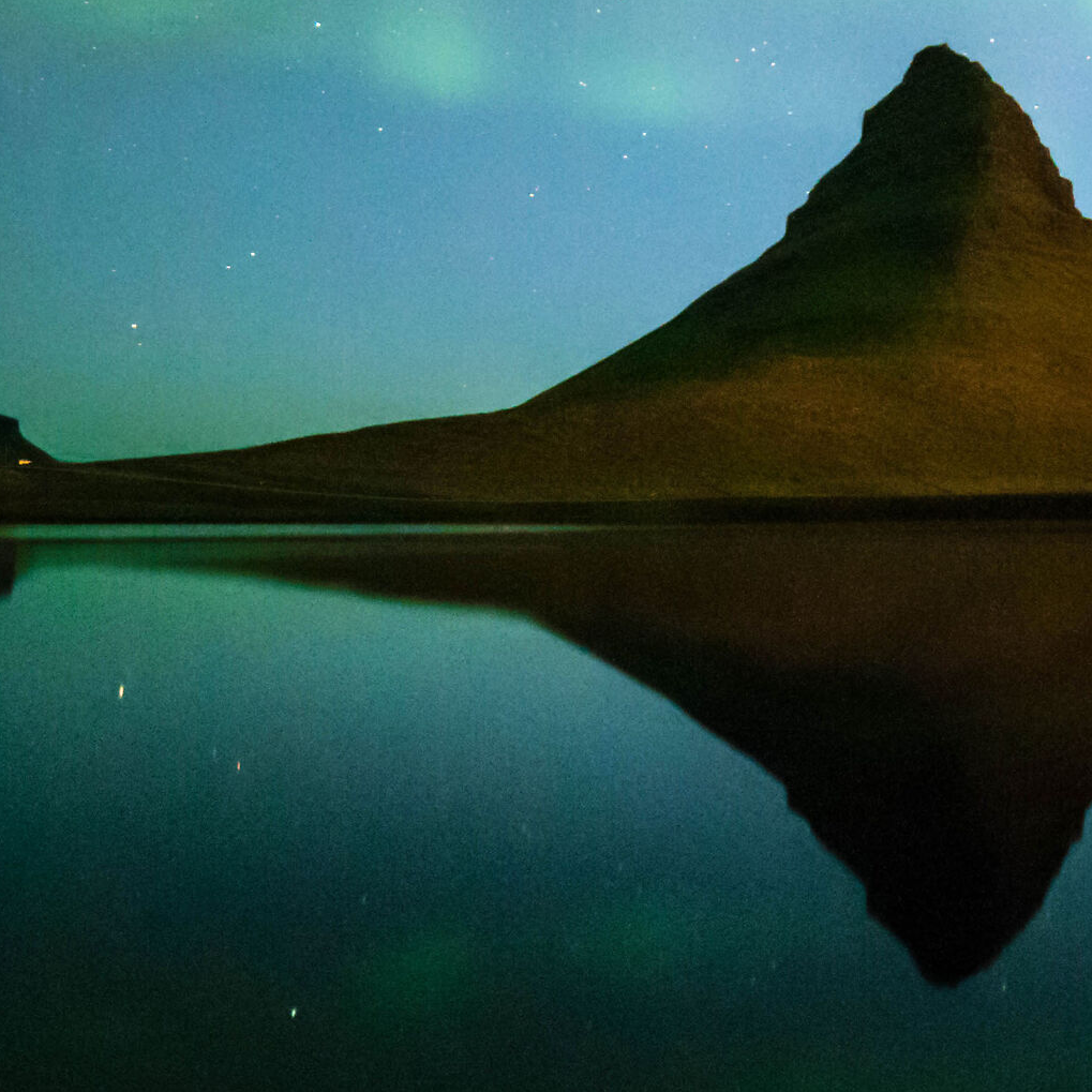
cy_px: 310
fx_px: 1499
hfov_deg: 37.9
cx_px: 939
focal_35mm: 42
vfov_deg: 39.2
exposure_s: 15
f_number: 2.8
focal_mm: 14
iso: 3200
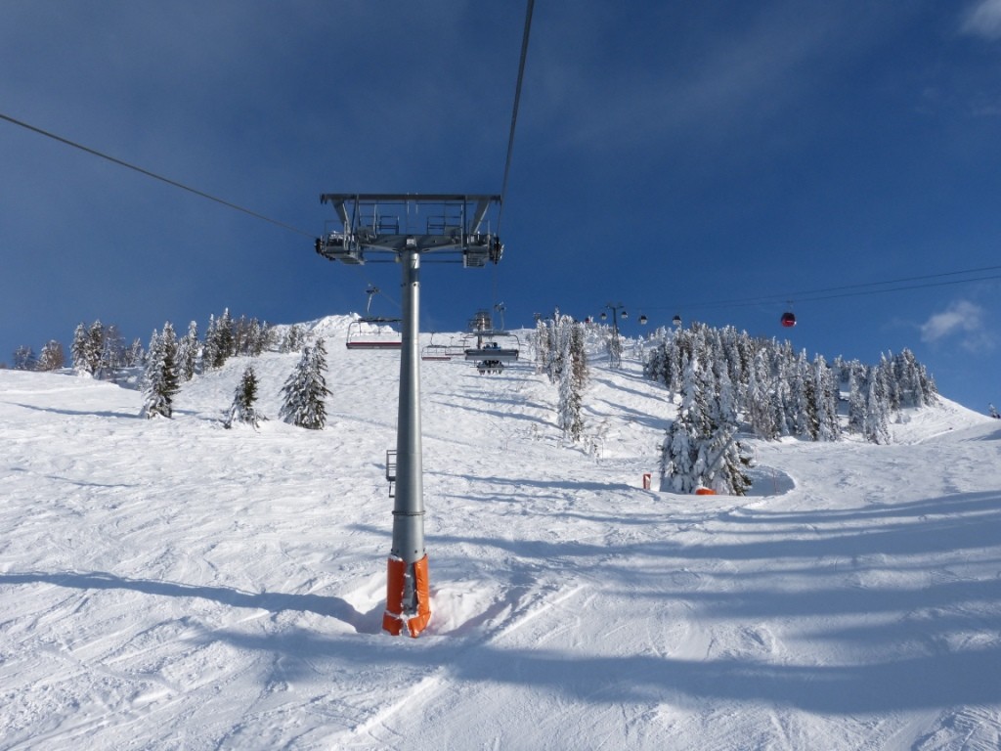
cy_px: 376
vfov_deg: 54.9
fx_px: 723
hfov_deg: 69.4
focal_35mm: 25
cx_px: 500
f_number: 4.5
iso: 100
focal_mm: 4.5
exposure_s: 1/1600
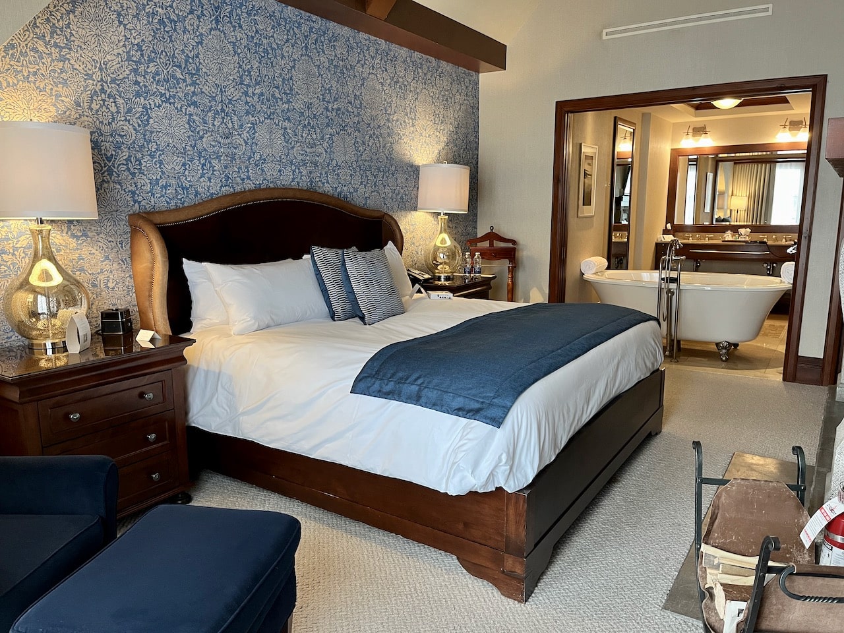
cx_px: 422
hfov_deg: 67.3
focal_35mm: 26
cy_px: 316
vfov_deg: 53.1
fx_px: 634
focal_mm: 5.1
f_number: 1.6
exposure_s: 1/60
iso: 200
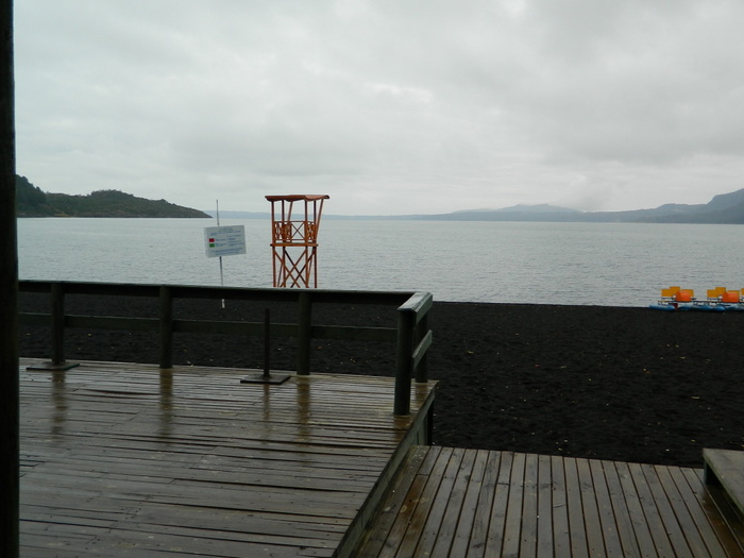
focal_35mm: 32
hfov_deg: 56.8
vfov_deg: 44.1
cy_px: 267
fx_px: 688
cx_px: 385
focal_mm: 5.1
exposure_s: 1/60
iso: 80
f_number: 3.2
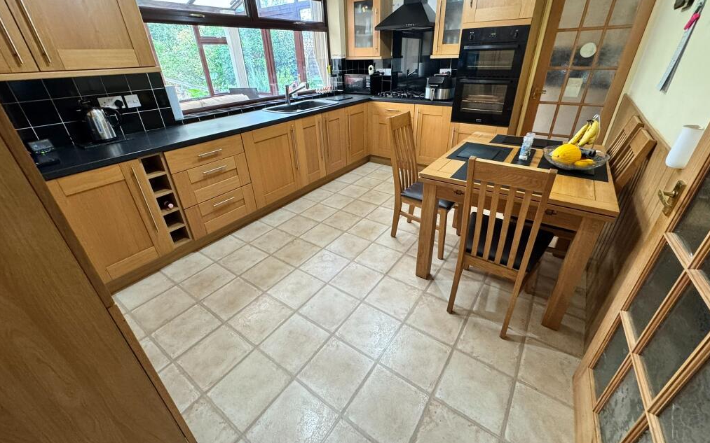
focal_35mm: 15
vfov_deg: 74.7
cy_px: 207
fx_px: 290
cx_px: 357
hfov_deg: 101.5
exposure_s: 1/50
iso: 320
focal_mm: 2.22
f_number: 2.2
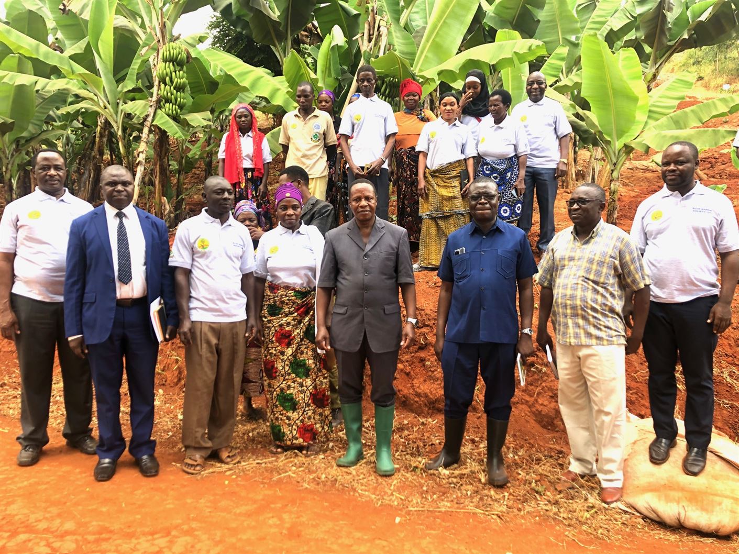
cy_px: 277
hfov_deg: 63.4
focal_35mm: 28
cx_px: 370
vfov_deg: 49.7
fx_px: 598
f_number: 1.8
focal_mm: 4
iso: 20
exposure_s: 1/151
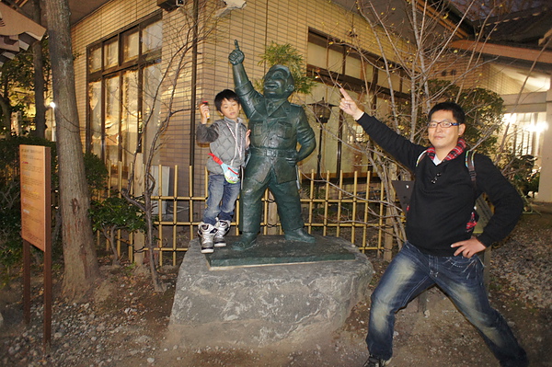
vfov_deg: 53.1
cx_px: 276
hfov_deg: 73.8
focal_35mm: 24
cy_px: 184
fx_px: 368
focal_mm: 16
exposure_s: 1/2.5
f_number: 2.8
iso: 1600
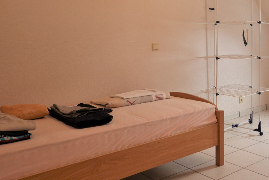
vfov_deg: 31.4
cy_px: 47
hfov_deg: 43.5
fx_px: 314
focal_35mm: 42
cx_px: 227
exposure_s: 1/40
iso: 125
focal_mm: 9
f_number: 2.8
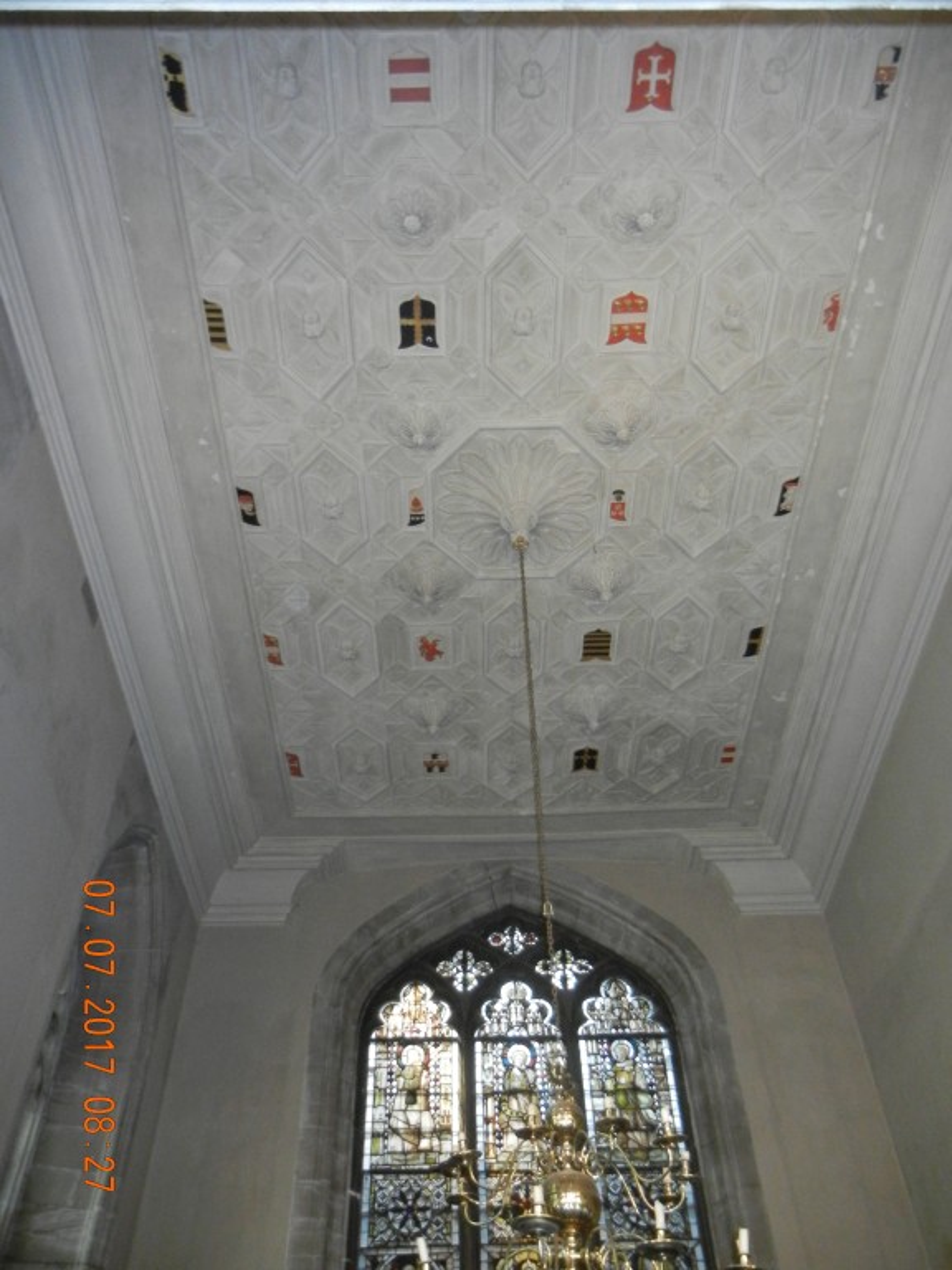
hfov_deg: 46.8
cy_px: 635
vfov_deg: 60.0
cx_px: 476
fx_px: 1100
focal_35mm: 30
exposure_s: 1/30
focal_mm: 5.4
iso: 800
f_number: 3.5
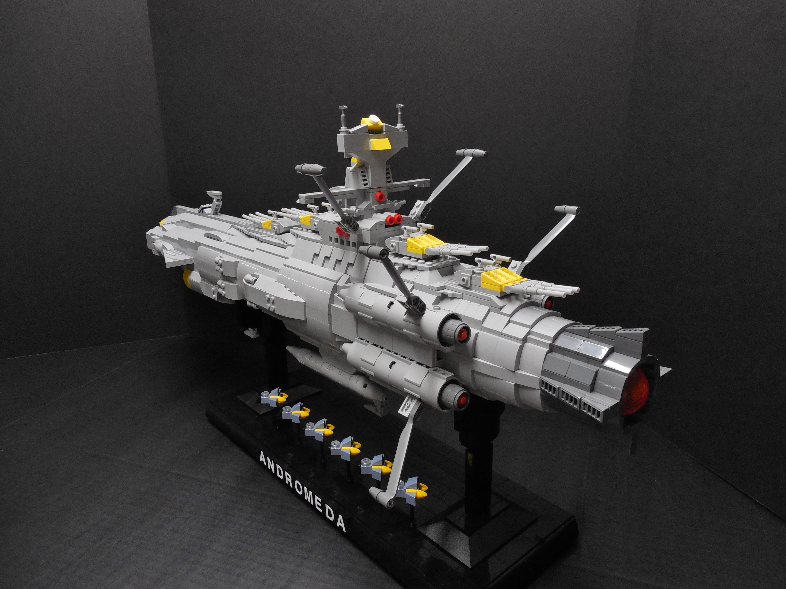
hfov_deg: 69.4
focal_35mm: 25
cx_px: 393
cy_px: 294
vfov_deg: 54.9
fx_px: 568
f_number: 3.3
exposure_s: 1/30
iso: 320
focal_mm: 4.5
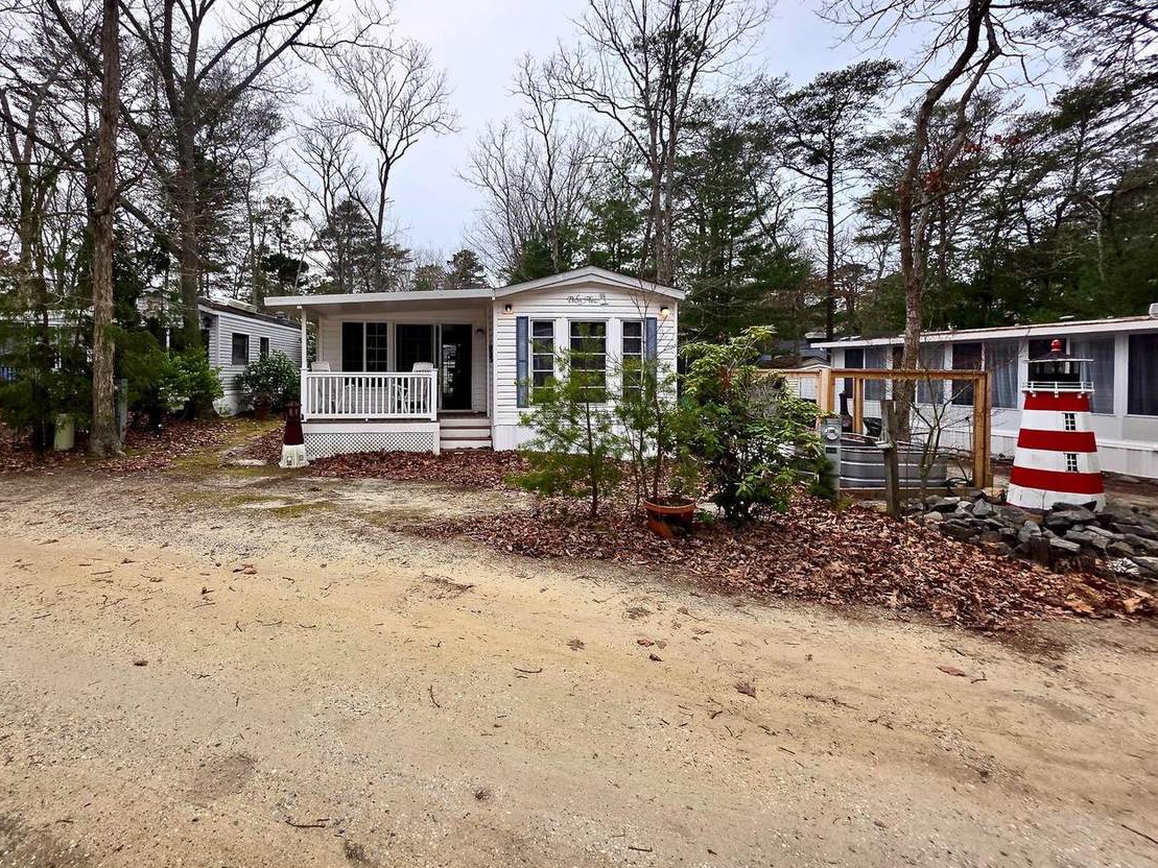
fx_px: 502
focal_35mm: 15
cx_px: 496
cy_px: 377
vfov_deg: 81.3
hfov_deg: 97.5
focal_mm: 2.2
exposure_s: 1/2977
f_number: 1.9
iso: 40
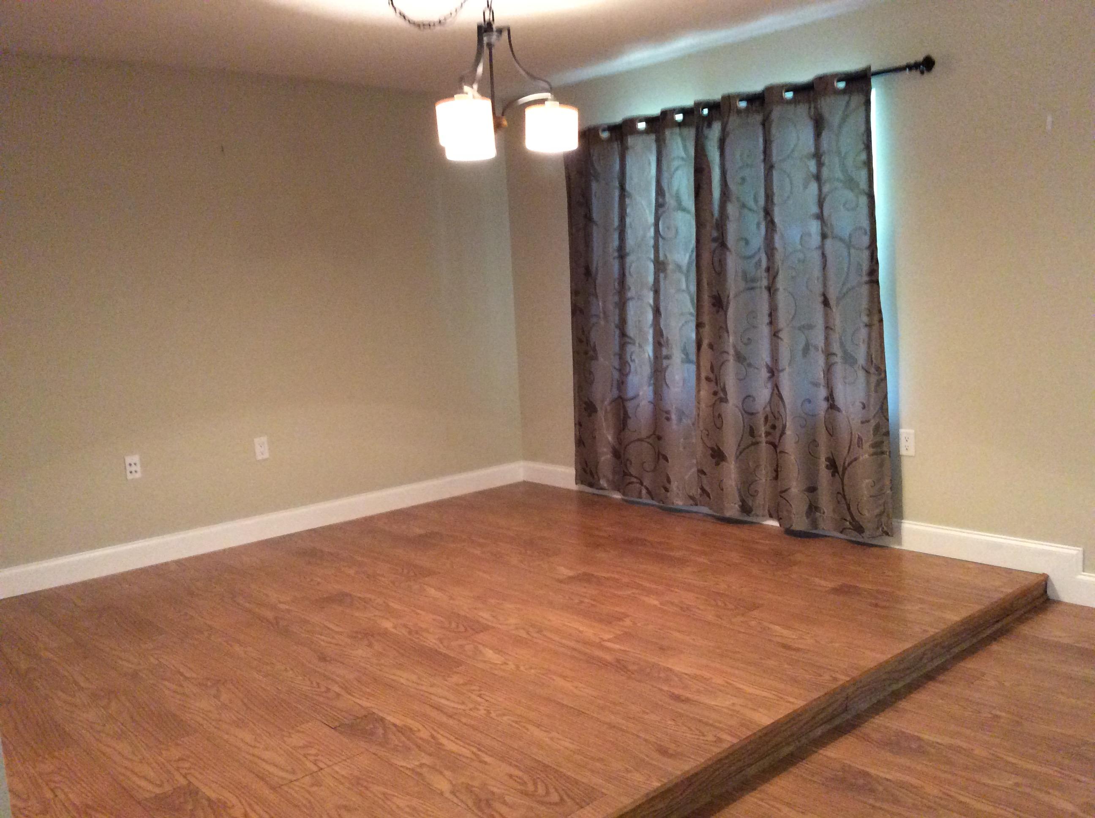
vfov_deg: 44.1
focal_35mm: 32
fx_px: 1011
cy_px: 409
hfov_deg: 56.9
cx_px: 548
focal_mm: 3.3
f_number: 2.4
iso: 250
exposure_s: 1/24
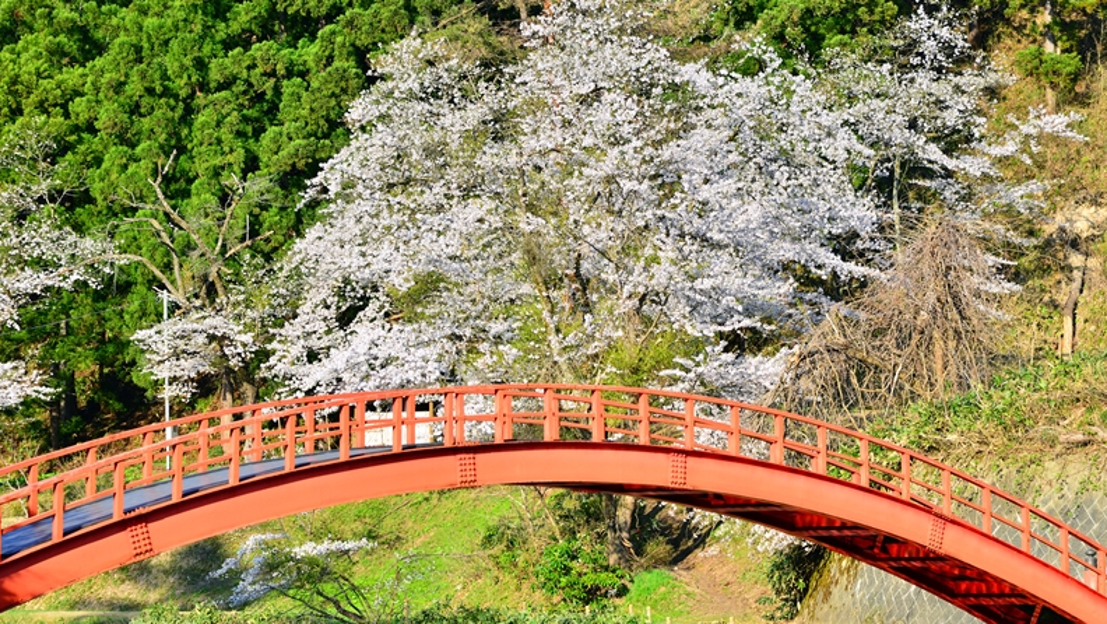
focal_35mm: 127
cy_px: 348
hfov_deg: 16.9
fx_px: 3729
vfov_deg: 9.6
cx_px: 552
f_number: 10
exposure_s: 1/400
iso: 400
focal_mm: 120
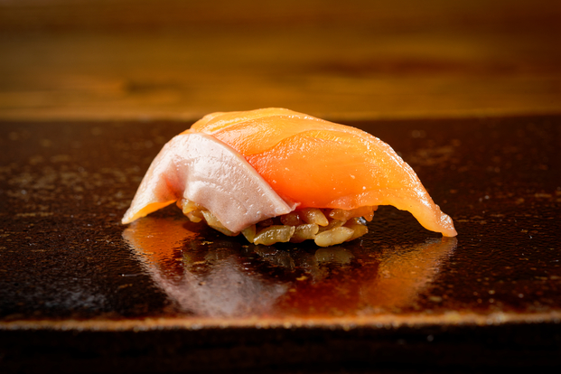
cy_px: 187
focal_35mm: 85
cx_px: 280
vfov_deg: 16.1
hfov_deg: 23.9
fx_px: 1324
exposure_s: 1/125
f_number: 14
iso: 100
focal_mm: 85
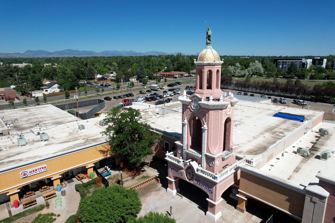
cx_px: 168
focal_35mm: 22
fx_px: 205
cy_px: 112
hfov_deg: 78.6
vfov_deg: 57.2
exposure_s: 1/3000
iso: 100
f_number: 2.8
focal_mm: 8.38
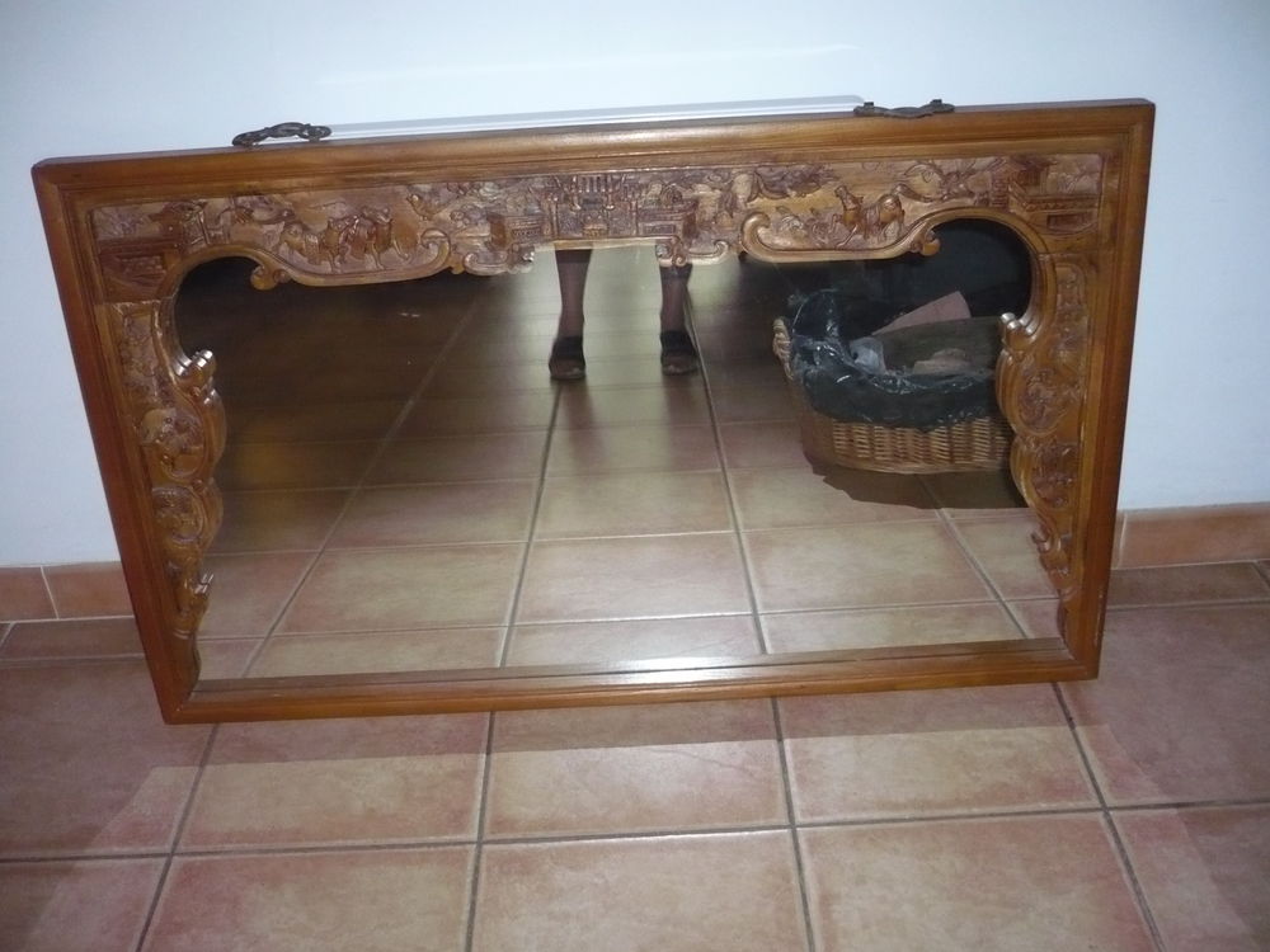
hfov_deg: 52.6
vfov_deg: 40.7
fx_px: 1284
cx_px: 635
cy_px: 476
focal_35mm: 35
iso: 400
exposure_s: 1/30
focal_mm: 5.8
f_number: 2.8
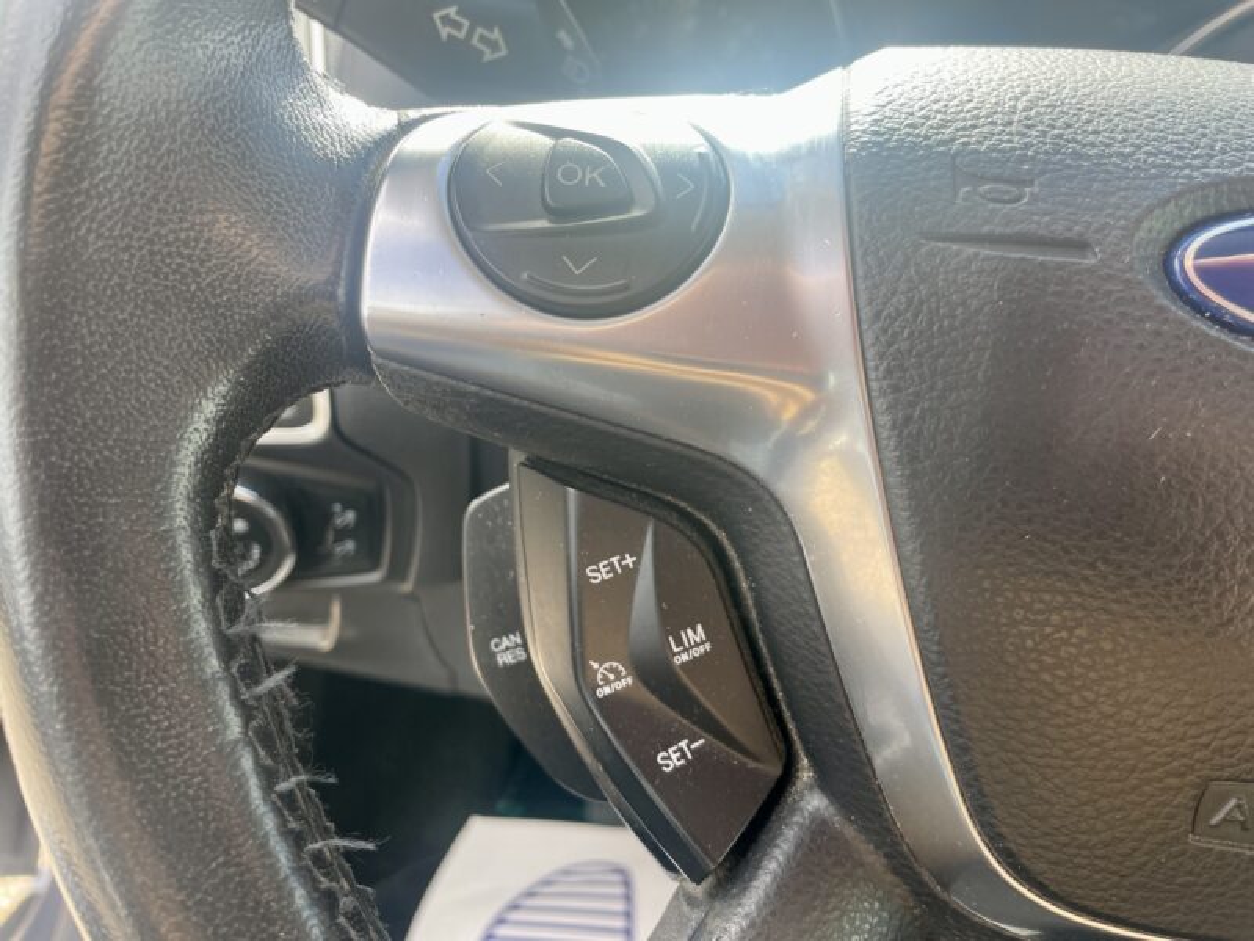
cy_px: 470
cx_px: 627
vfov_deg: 53.1
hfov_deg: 67.3
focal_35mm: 26
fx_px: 942
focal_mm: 4.2
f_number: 1.6
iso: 32
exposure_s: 1/222
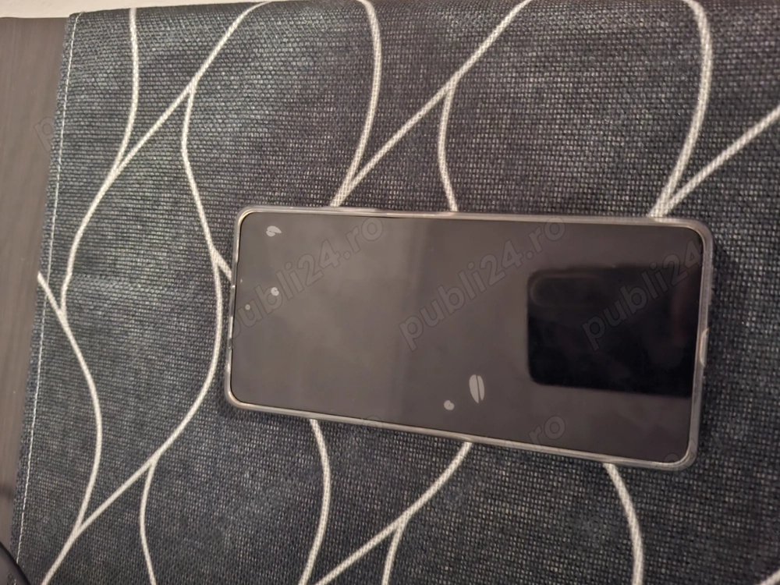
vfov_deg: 58.9
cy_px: 292
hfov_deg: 73.9
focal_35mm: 23
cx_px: 390
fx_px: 518
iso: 1250
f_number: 1.8
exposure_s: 1/13
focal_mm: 5.54
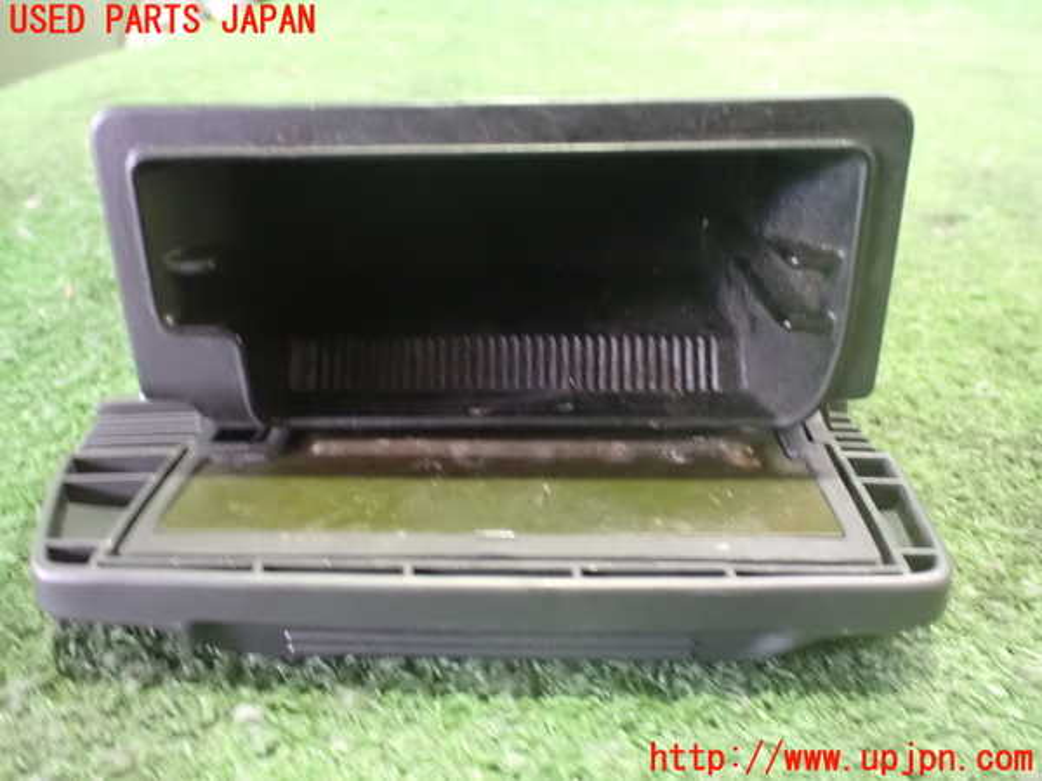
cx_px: 521
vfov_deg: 46.8
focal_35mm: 30
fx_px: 903
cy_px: 390
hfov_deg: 60.0
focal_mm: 5.4
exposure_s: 1/15
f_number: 2.3
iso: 1600
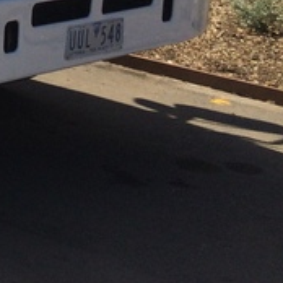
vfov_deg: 14.0
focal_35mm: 118
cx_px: -343
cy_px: -112
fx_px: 1091
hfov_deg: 12.4
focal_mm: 4.15
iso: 32
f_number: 2.2
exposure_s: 1/2283
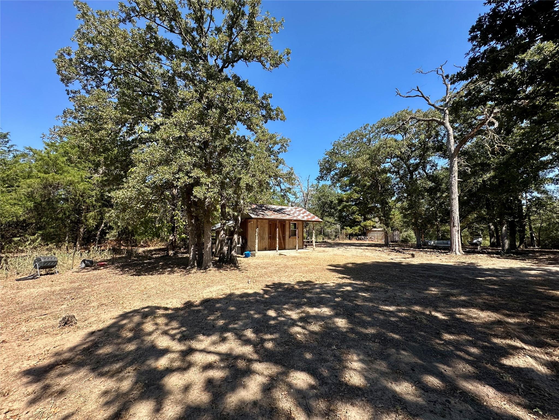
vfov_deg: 85.7
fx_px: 226
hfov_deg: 102.1
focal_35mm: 14
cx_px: 280
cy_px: 210
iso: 40
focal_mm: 2.22
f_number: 2.2
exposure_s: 1/955
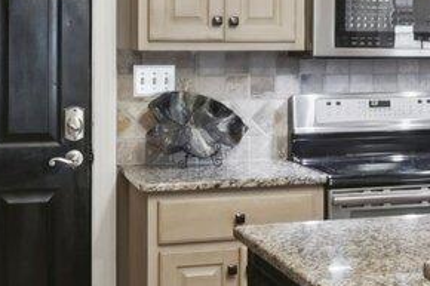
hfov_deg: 19.3
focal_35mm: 99
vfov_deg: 13.8
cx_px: 526
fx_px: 1182
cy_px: 68
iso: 200
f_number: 9
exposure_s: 1/1.67
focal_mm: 14
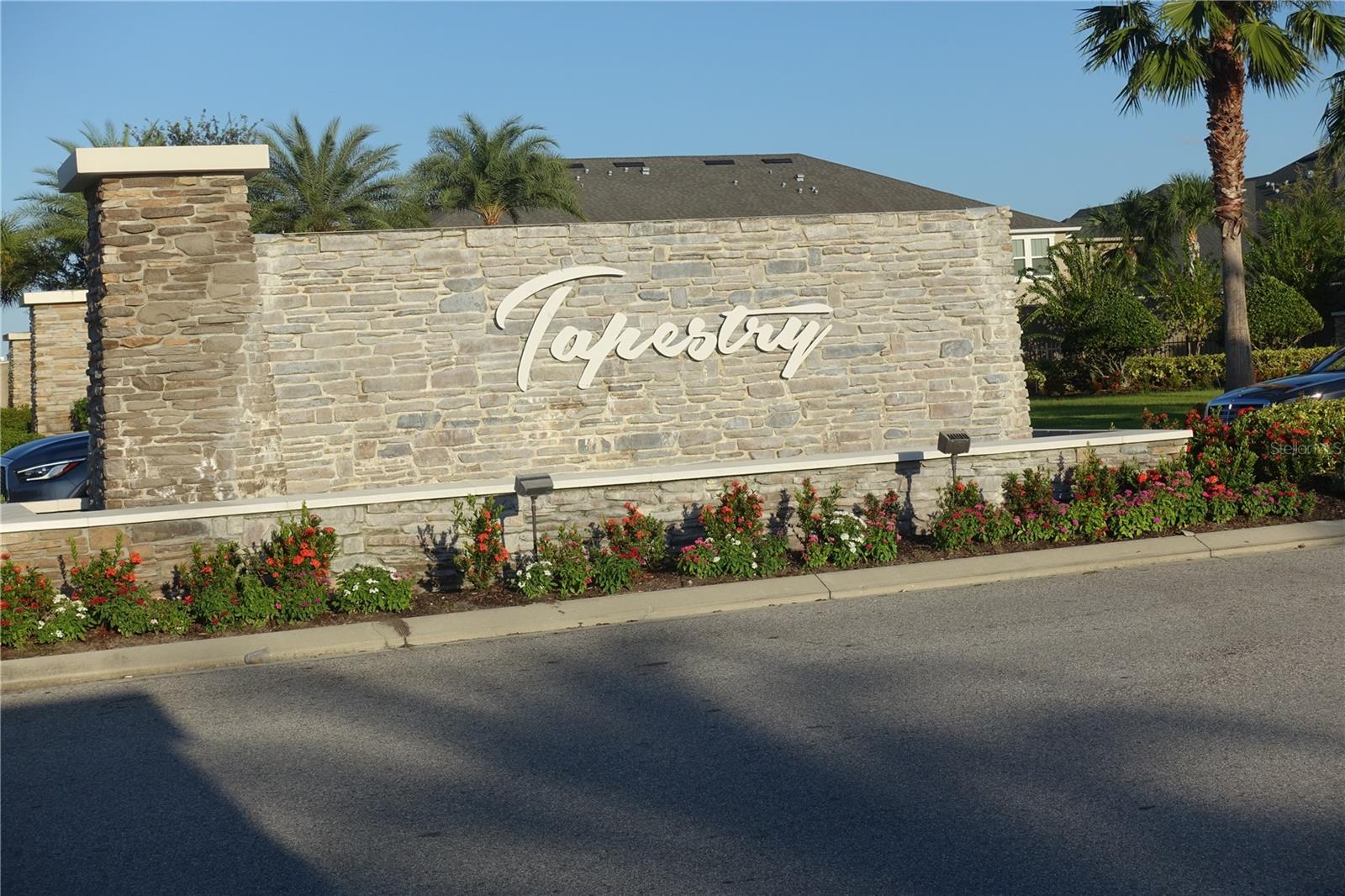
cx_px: 672
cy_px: 448
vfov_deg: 23.8
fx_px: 2129
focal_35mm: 57
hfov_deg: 35.1
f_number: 5.6
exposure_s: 1/640
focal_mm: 20.81
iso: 125
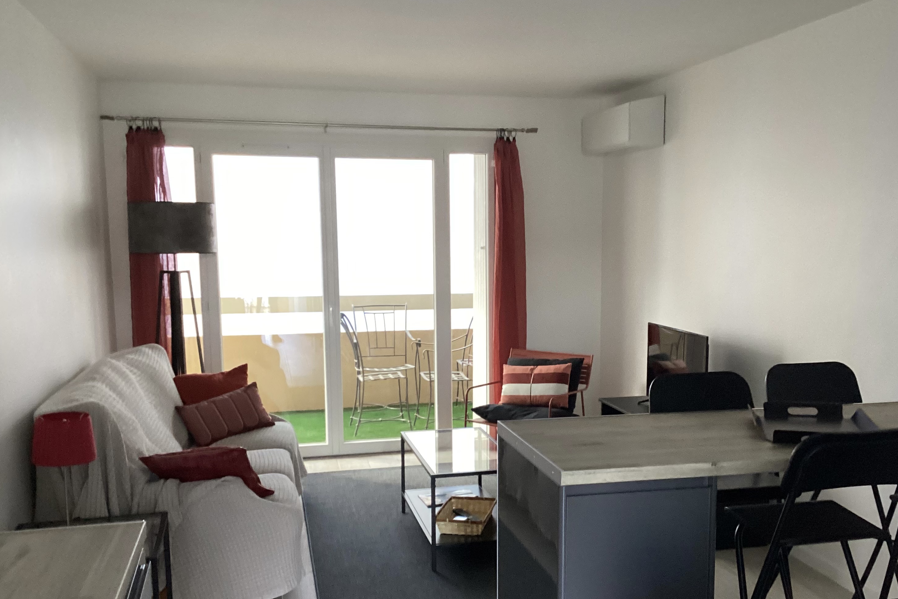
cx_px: 493
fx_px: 898
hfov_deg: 53.0
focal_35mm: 36
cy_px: 353
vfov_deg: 36.8
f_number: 2.4
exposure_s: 1/60
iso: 320
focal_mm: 3.3
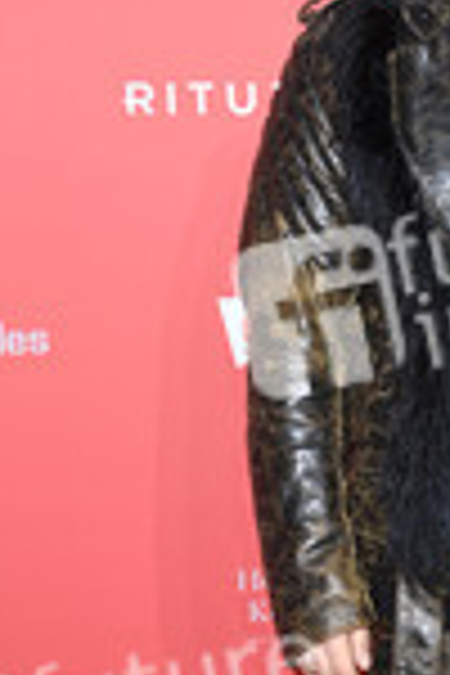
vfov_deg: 15.9
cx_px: 594
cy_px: 518
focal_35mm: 128
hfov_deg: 10.5
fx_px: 2400
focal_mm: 48
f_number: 5
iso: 800
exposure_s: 1/250
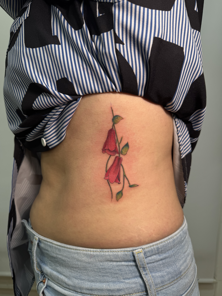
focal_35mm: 24
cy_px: 148
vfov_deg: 71.6
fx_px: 205
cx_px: 111
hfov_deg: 56.8
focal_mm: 6.76
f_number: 1.78
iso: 50
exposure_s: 1/100
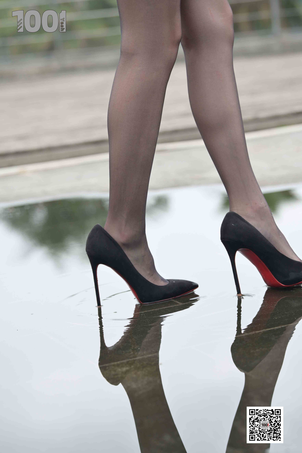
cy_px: 226
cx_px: 151
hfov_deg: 14.9
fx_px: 1157
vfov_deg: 22.1
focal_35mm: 92
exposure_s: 1/320
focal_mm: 92
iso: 200
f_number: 4
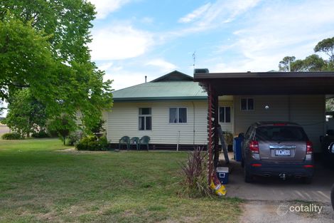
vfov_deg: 39.9
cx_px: 167
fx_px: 306
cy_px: 112
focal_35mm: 33
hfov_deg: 57.2
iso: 200
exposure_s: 1/100
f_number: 11
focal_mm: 22
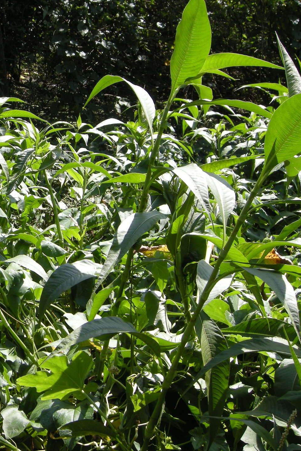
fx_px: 752
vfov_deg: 33.3
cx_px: -17
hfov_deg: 21.6
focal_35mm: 60
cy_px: 186
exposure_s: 1/143
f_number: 4.3
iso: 64
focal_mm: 7.5
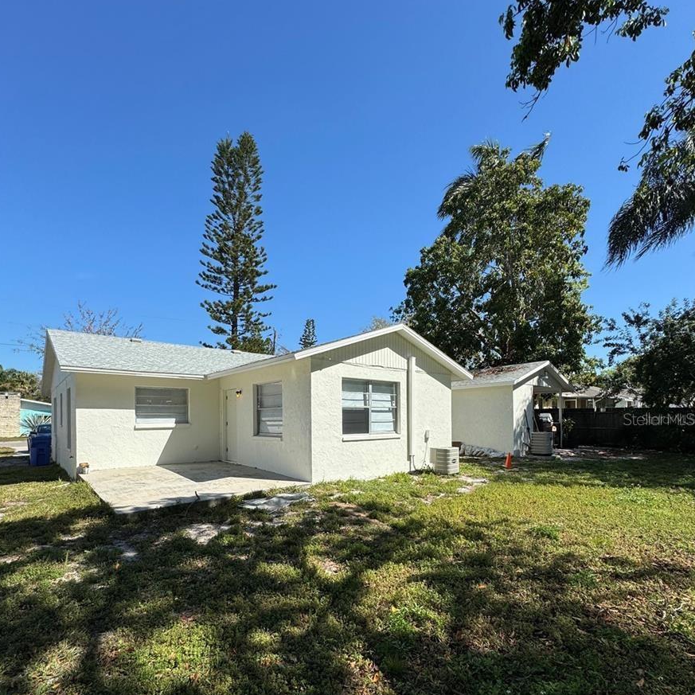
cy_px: 419
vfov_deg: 82.9
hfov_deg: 84.0
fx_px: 386
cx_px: 340
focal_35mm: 17
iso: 50
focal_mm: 2.22
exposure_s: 1/2146
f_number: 2.2
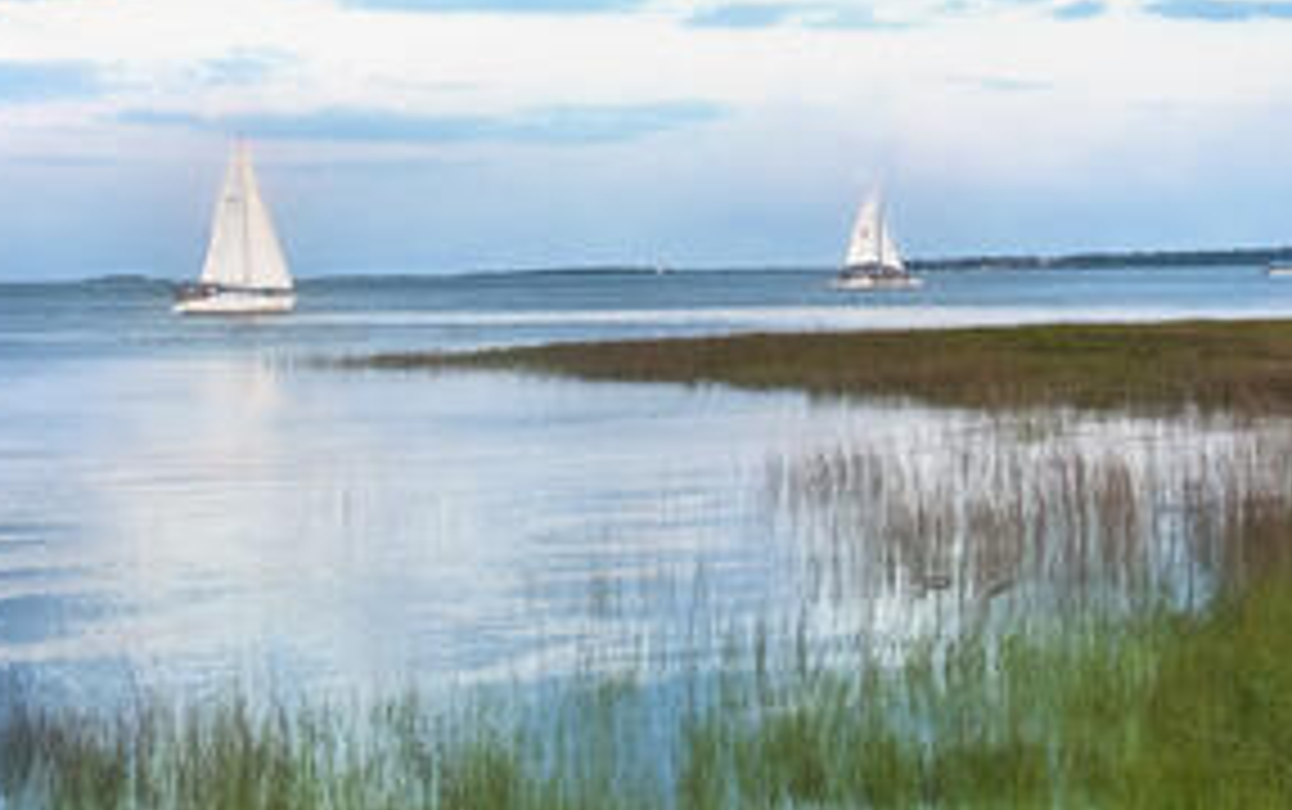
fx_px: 2397
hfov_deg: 30.2
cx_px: 585
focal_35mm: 68
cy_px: 79
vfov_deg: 18.9
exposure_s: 1/200
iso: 640
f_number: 7.1
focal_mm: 20
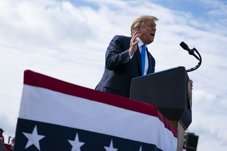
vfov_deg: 13.7
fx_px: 631
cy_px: 76
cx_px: 114
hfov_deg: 20.4
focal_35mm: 100
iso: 400
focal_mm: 100
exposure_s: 1/4000
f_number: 4.5
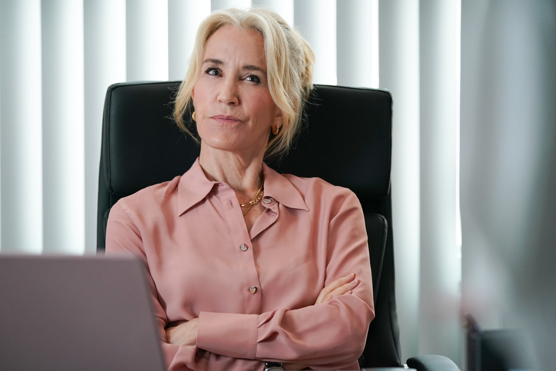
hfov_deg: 13.6
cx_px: 278
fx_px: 2332
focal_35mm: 151
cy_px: 186
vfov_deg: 9.1
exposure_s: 1/60
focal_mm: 151
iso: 3200
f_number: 2.8
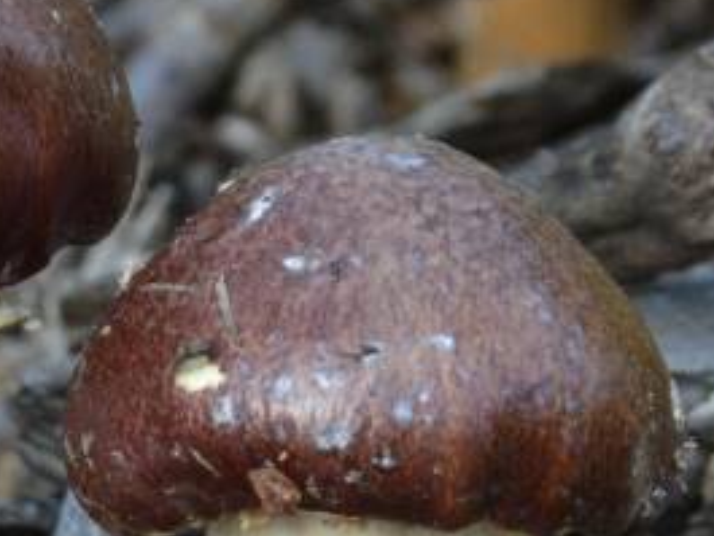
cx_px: -315
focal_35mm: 548
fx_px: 11308
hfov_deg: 3.6
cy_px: 531
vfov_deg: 2.7
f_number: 14
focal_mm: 112
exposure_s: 1/125
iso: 800
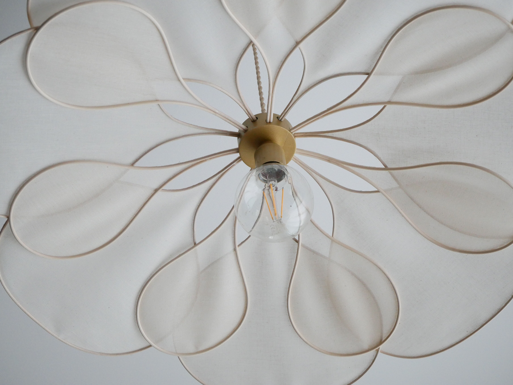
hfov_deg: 29.4
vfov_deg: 22.3
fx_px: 979
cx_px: 256
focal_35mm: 66
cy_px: 192
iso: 2000
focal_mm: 33
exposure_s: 1/80
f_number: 5.1
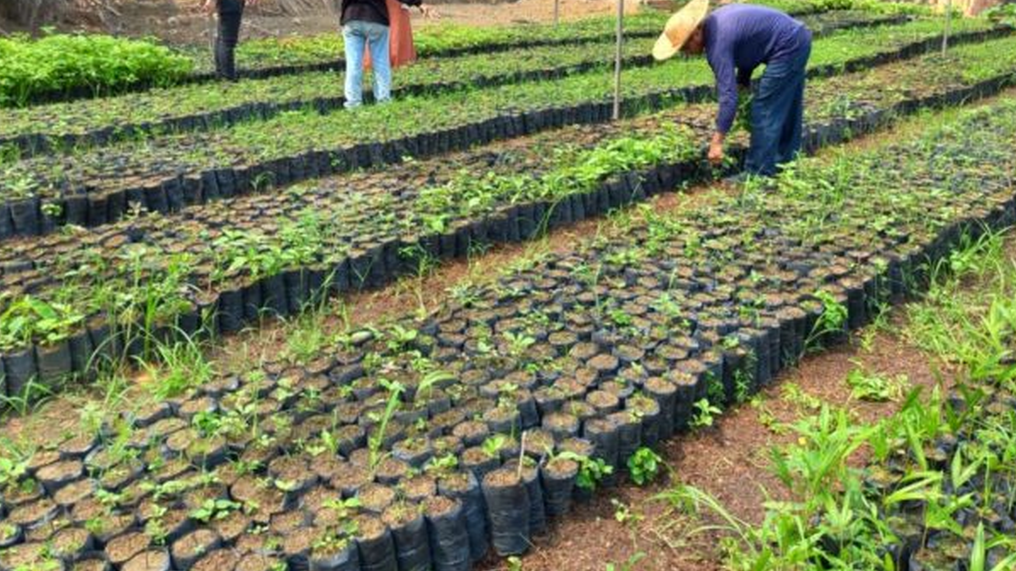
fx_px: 943
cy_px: 85
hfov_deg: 56.6
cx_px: 494
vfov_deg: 32.4
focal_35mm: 35
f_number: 1.8
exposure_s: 1/213
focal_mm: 4.65
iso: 50
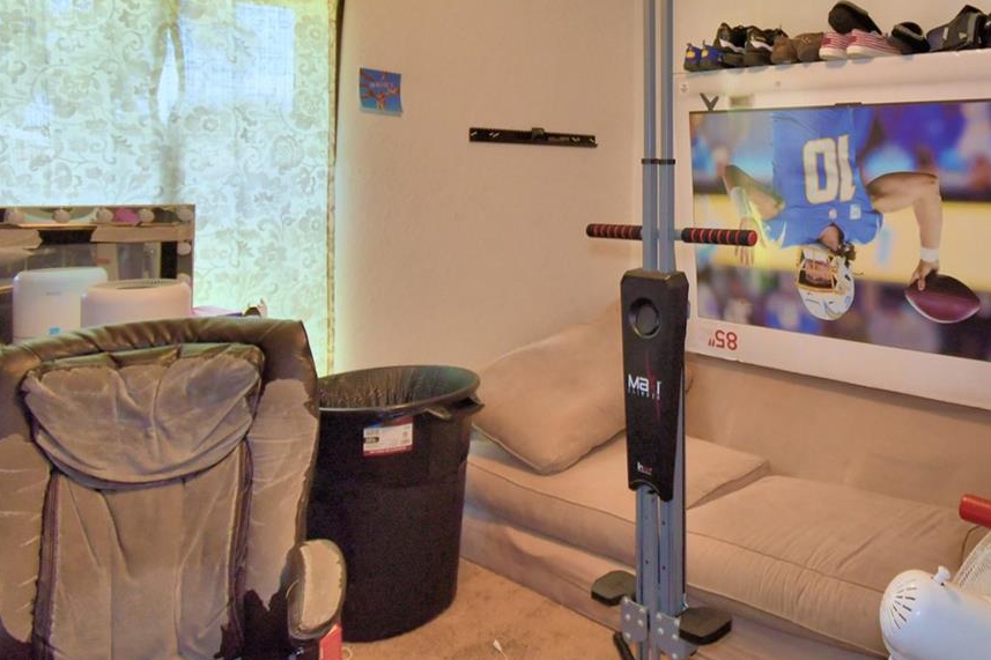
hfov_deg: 60.3
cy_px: 181
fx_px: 771
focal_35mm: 28
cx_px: 791
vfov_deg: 45.1
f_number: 4.5
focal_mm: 10
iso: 500
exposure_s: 1/30
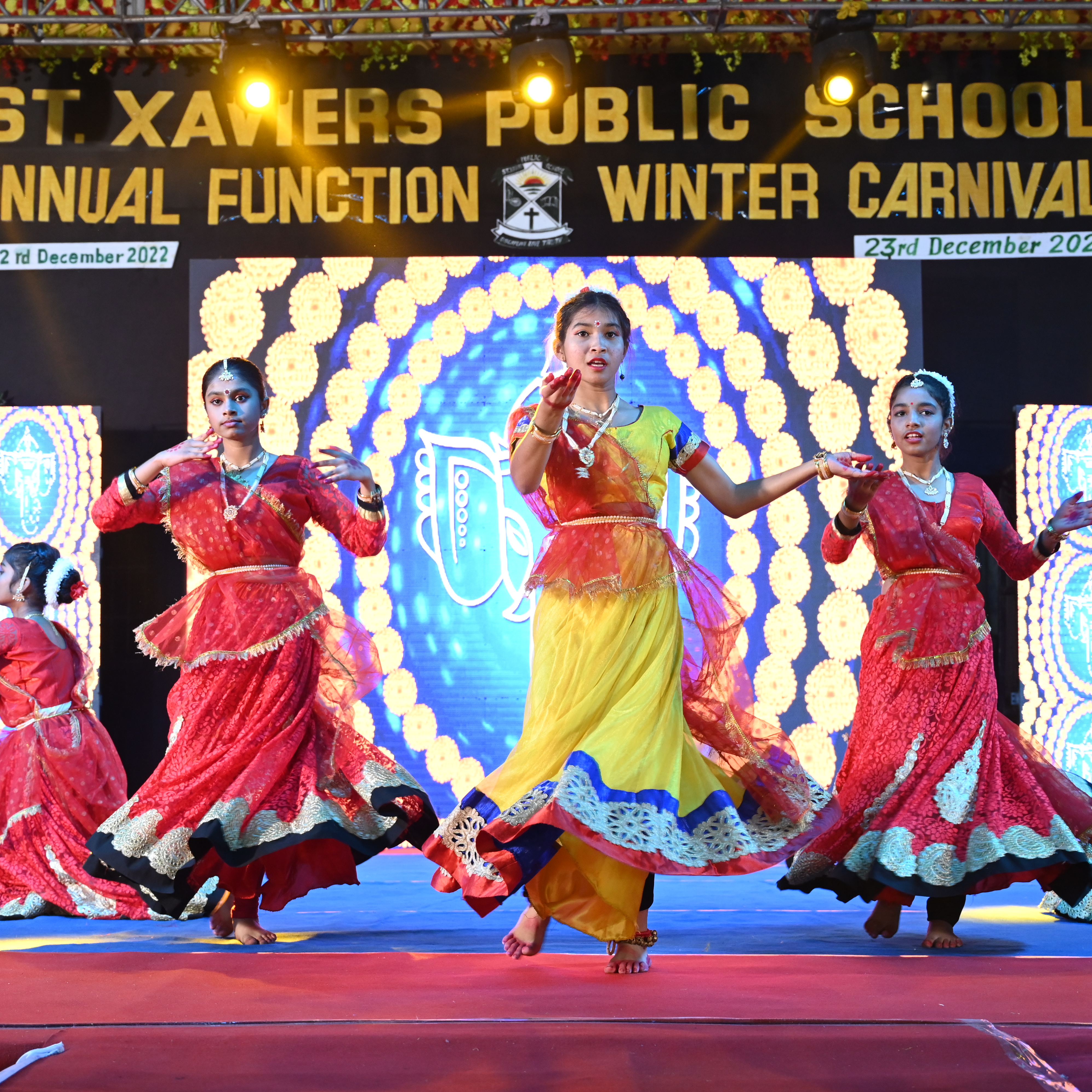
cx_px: 539
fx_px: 2070
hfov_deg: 29.6
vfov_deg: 29.6
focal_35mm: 58
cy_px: 547
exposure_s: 1/200
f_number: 4.5
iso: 1600
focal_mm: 45
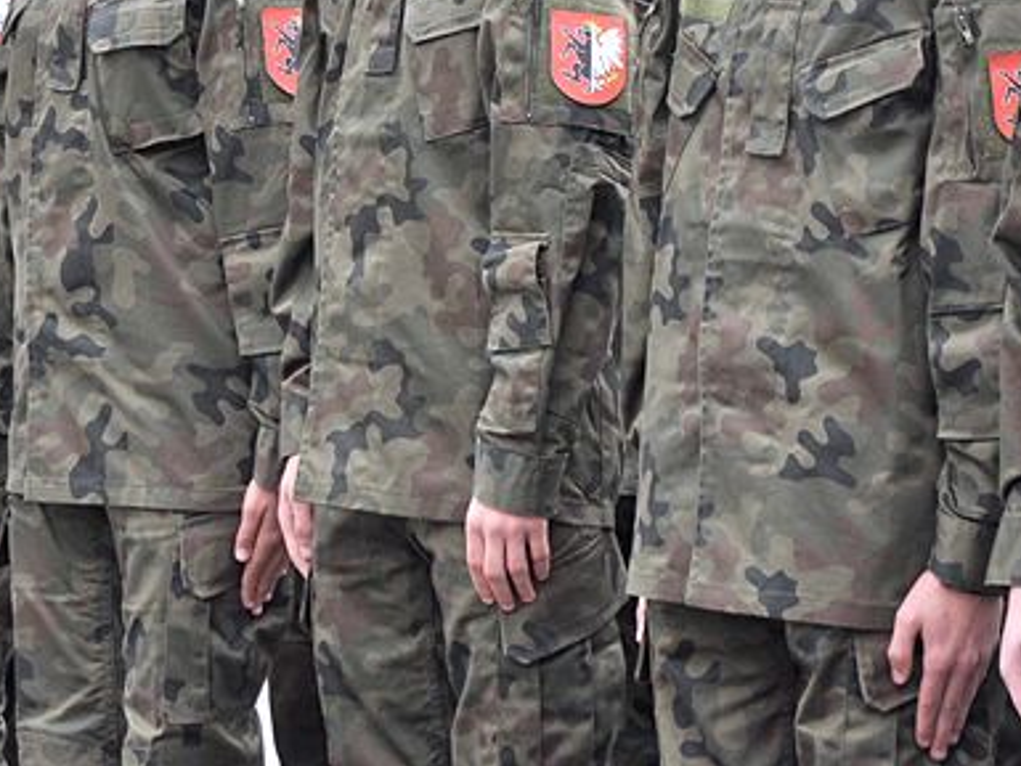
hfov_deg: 5.9
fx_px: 9856
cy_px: 78
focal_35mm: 334
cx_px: 451
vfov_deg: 4.4
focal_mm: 105
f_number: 5.6
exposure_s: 1/320
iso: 500
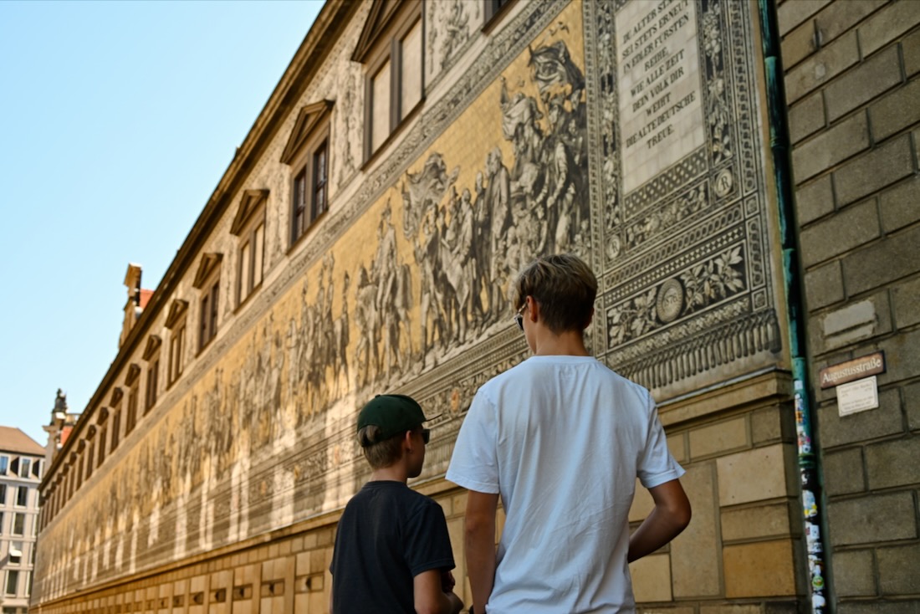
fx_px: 1048
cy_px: 307
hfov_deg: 47.4
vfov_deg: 32.6
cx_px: 460
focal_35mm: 41
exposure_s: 1/250
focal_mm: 41
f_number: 5
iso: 280
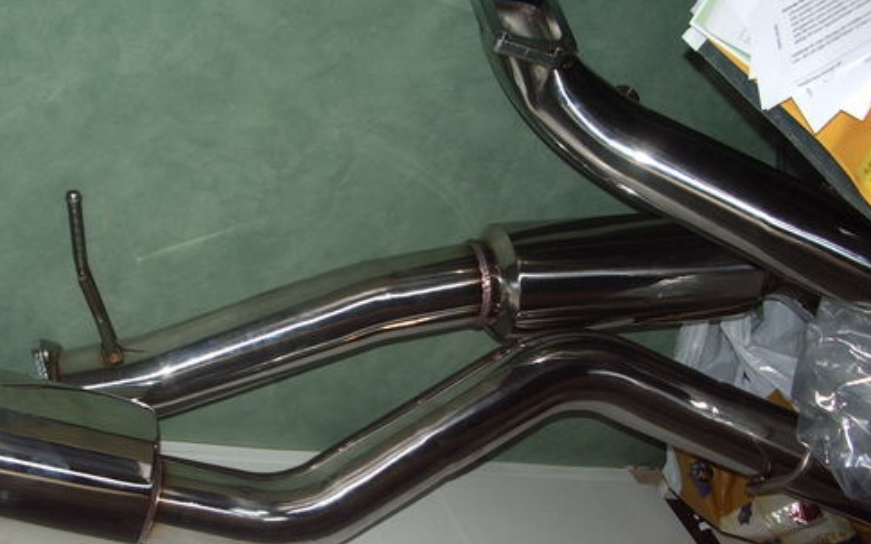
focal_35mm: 49
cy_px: 347
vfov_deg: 26.2
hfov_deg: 40.7
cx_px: 312
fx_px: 1163
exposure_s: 1/40
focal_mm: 5.8
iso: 100
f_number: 2.6
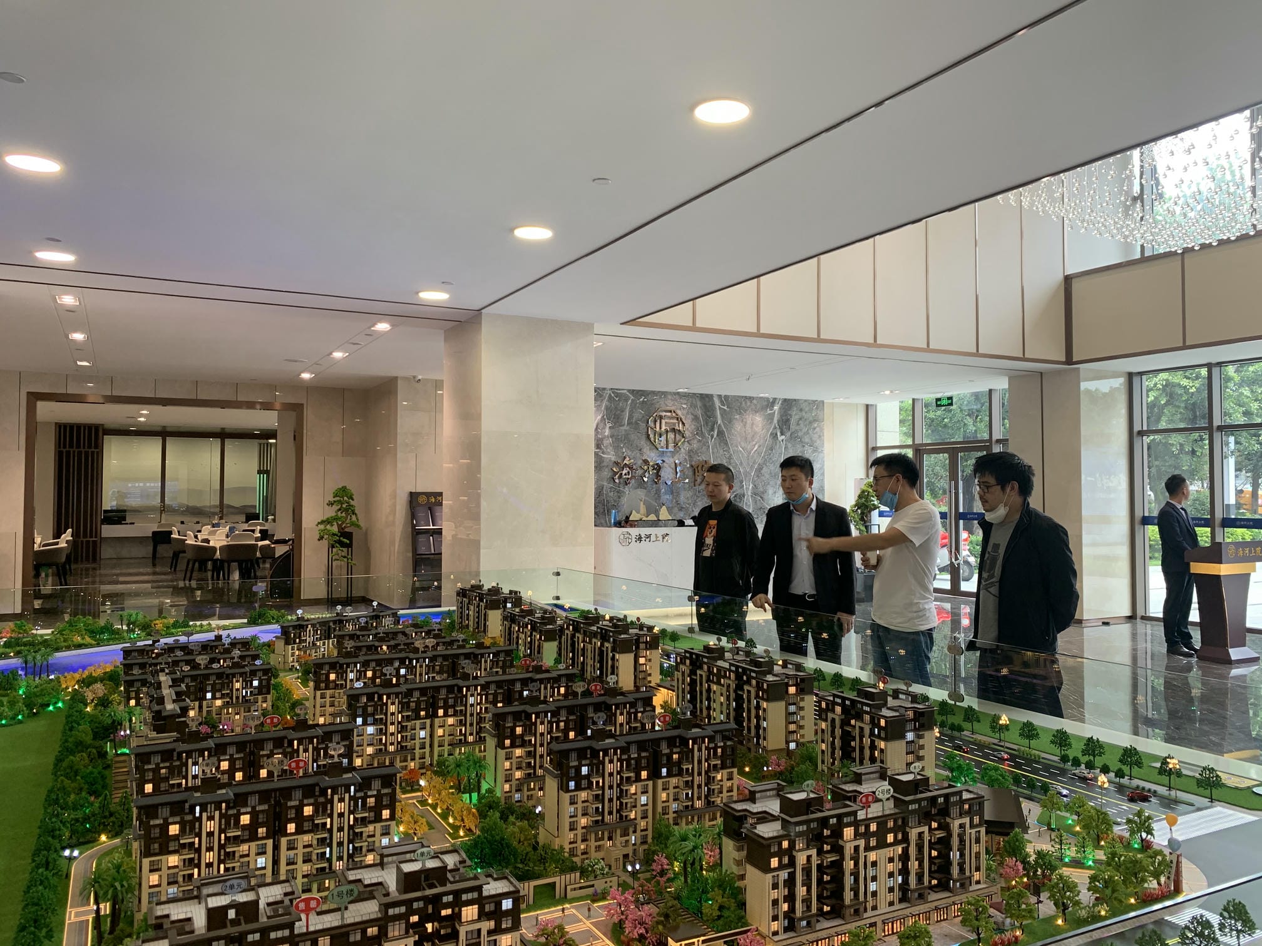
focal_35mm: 26
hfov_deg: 67.3
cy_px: 473
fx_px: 948
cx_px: 631
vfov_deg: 53.1
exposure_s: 1/100
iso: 100
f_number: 1.8
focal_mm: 4.25
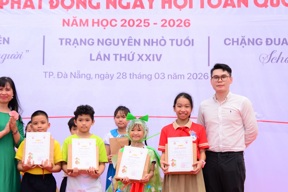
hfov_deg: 18.1
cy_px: 125
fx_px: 904
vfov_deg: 12.1
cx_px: 103
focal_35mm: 113
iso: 100
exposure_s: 1/200
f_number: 5
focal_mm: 50
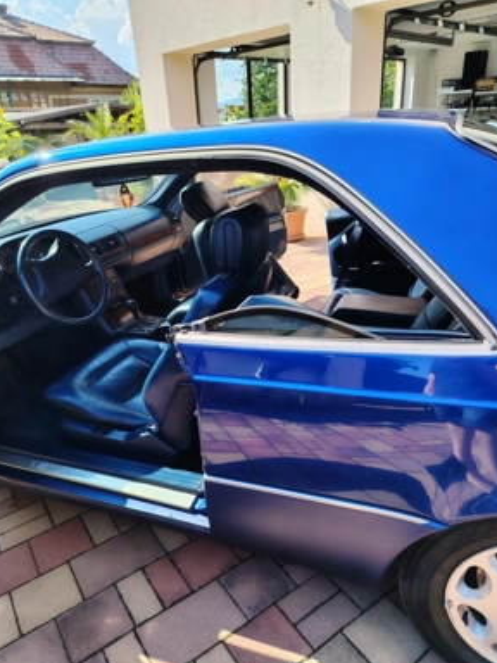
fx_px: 479
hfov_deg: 54.9
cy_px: 344
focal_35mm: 25
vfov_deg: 69.4
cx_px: 252
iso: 309
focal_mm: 5.25
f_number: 1.75
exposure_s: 1/900
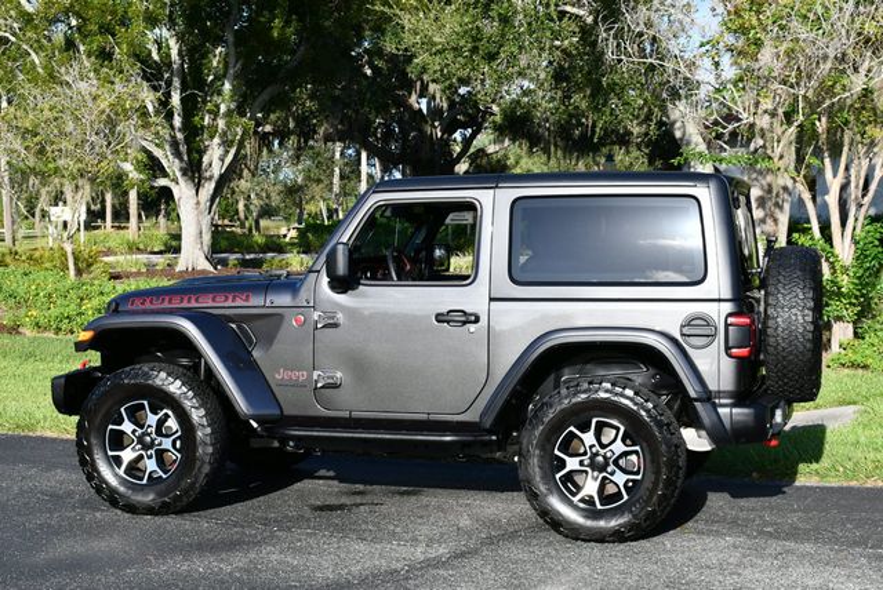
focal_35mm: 62
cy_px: 295
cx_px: 442
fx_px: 1522
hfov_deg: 32.4
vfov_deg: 22.0
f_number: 8
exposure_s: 1/250
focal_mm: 31
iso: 140
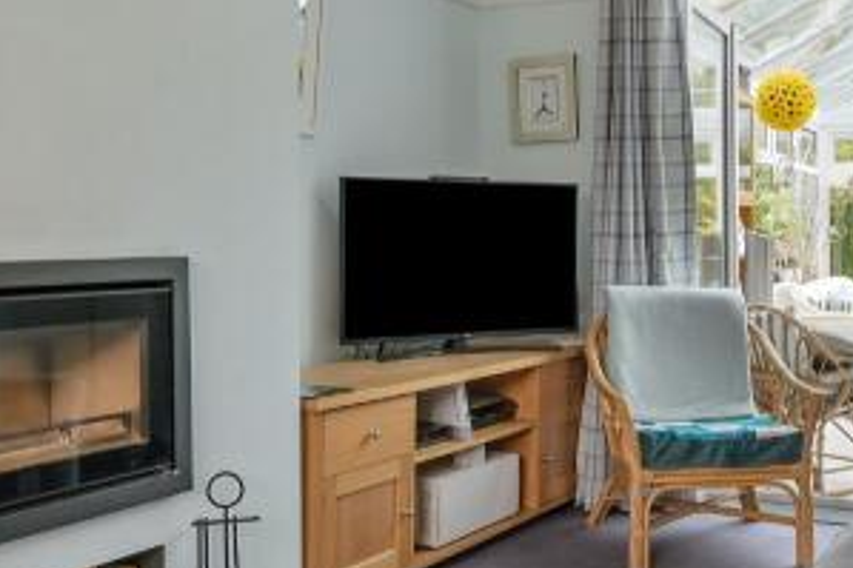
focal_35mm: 48
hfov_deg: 40.9
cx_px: 519
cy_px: 237
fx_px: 1137
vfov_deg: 28.0
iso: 400
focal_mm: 14
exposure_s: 1/6
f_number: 14
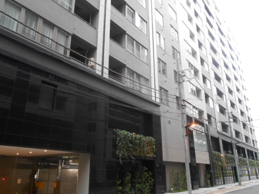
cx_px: 130
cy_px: 97
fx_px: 224
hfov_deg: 60.0
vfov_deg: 46.8
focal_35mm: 30
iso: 400
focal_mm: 5.3
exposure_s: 1/30
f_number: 3.8
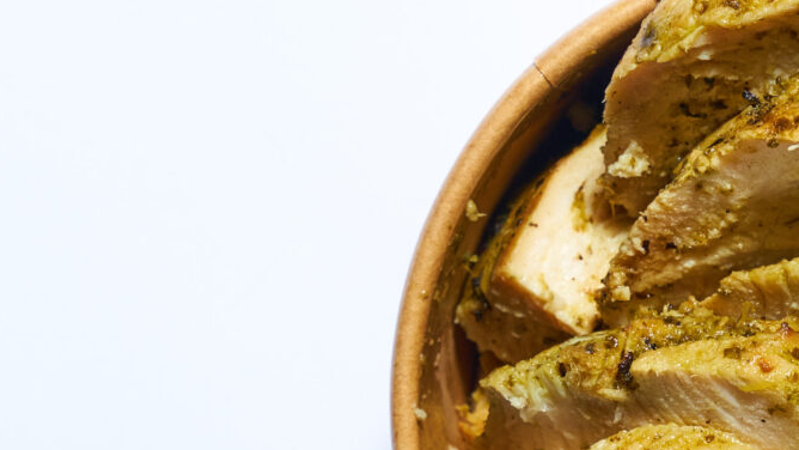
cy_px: 358
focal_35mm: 228
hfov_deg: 9.4
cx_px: 847
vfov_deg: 5.3
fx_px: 4827
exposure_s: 1/125
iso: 125
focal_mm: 56.7
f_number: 10
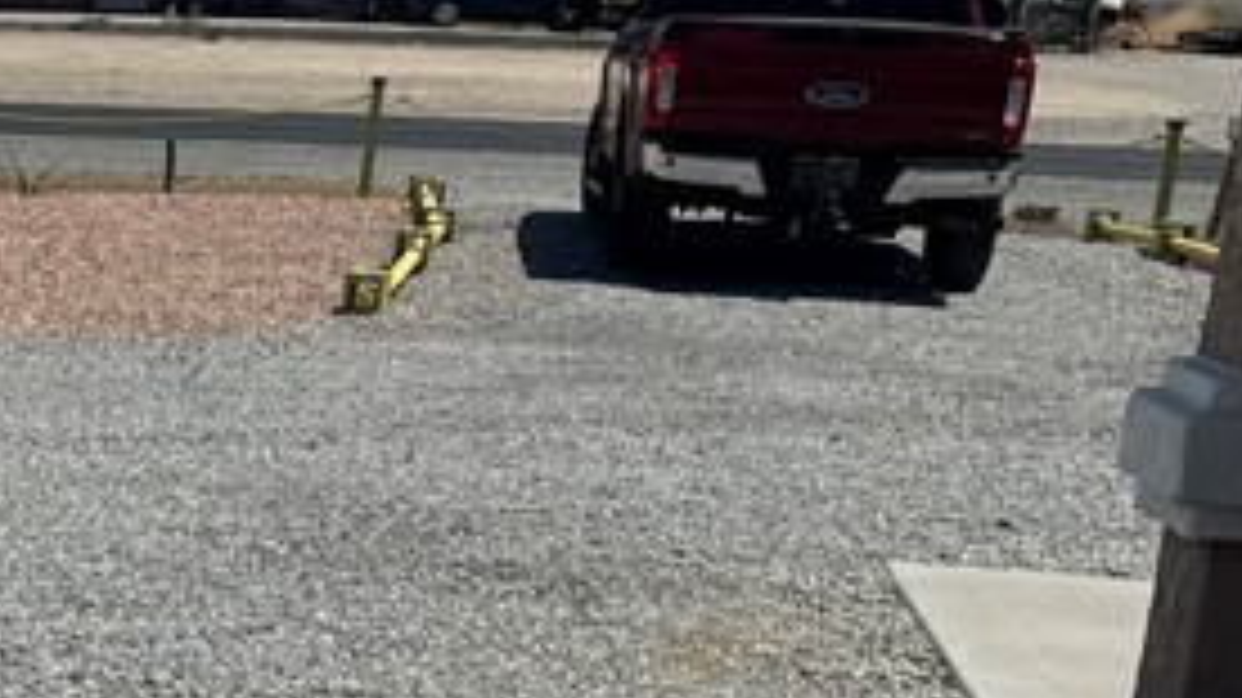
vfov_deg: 12.2
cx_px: -652
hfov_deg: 19.1
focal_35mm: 97
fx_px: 3193
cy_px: 824
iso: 80
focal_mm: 6.76
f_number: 1.78
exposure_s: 1/10417
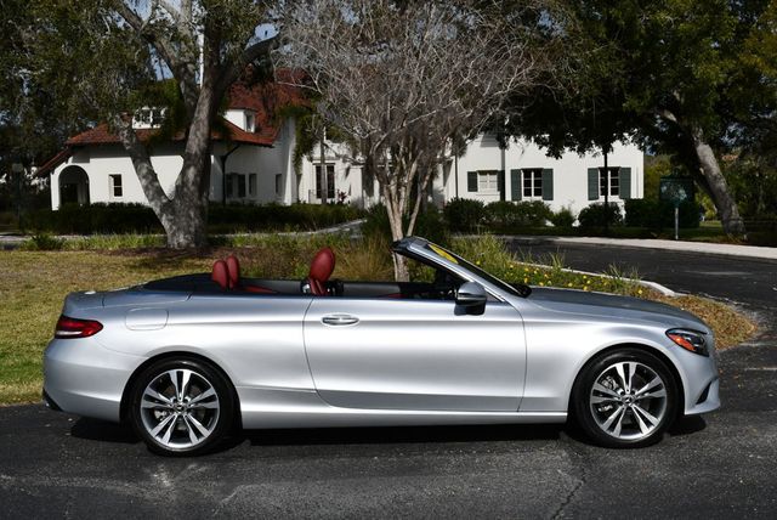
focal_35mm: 48
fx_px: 1037
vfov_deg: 28.1
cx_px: 388
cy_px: 260
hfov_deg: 41.1
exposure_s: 1/400
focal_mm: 24
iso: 100
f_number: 10
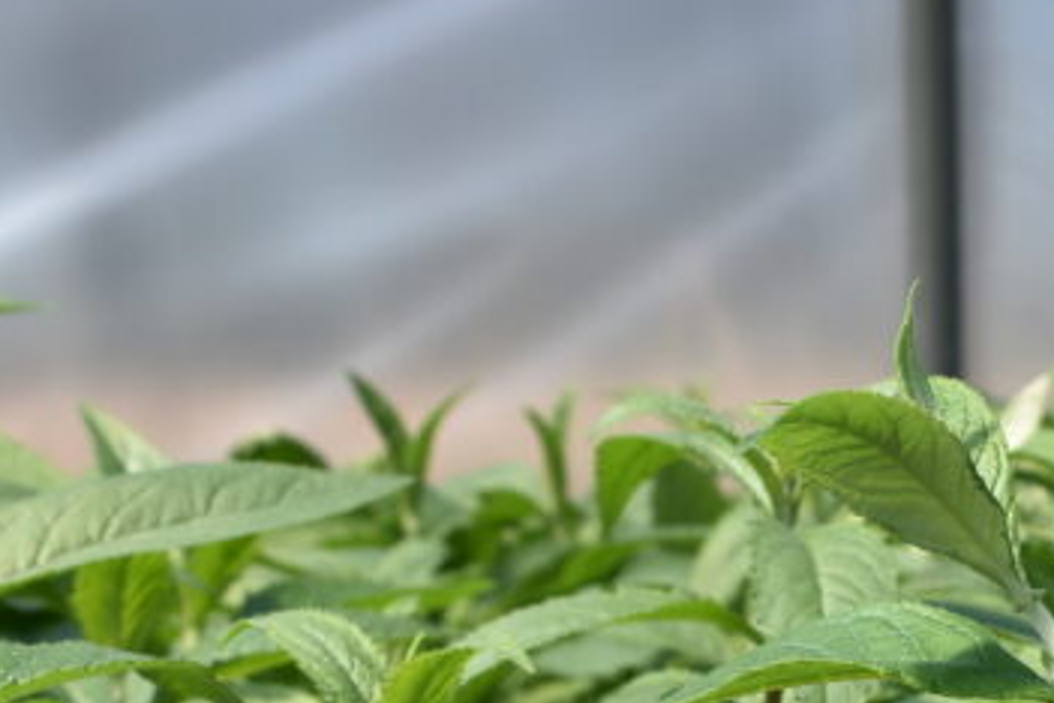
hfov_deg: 18.2
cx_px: 1045
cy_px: 870
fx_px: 3204
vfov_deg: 12.2
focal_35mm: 109
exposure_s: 1/250
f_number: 8
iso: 125
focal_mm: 25
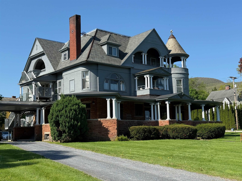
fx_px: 336
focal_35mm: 48
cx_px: 121
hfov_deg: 39.7
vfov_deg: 30.3
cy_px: 90
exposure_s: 1/2762
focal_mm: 6.76
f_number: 1.78
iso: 64
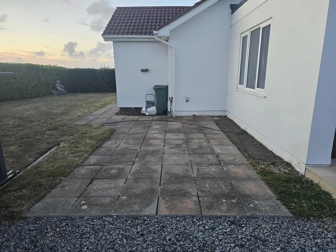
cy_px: 126
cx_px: 168
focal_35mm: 23
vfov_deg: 58.9
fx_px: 223
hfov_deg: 73.9
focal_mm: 6.3
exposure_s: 1/100
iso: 160
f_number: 1.7
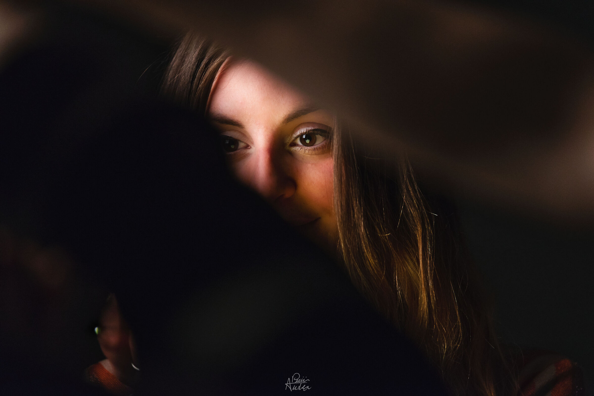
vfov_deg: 8.9
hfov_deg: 13.2
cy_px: 198
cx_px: 297
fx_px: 2558
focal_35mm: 155
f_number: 2.8
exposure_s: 1/125
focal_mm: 155
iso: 800
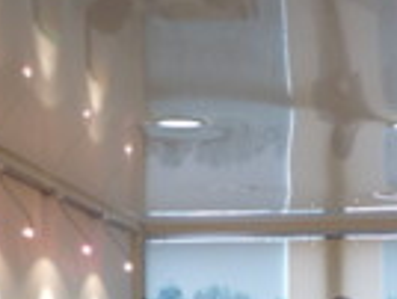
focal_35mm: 84
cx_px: 290
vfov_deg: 16.3
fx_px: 965
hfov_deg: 23.0
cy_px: 435
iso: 100
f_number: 2.8
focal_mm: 4.4
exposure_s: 1/40
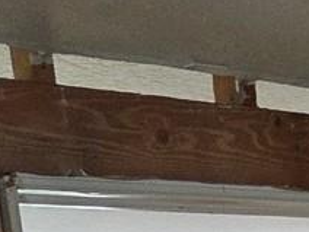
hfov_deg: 19.4
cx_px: 318
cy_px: 706
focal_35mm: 98
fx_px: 875
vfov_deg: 10.4
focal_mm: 2.2
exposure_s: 1/60
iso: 400
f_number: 2.2
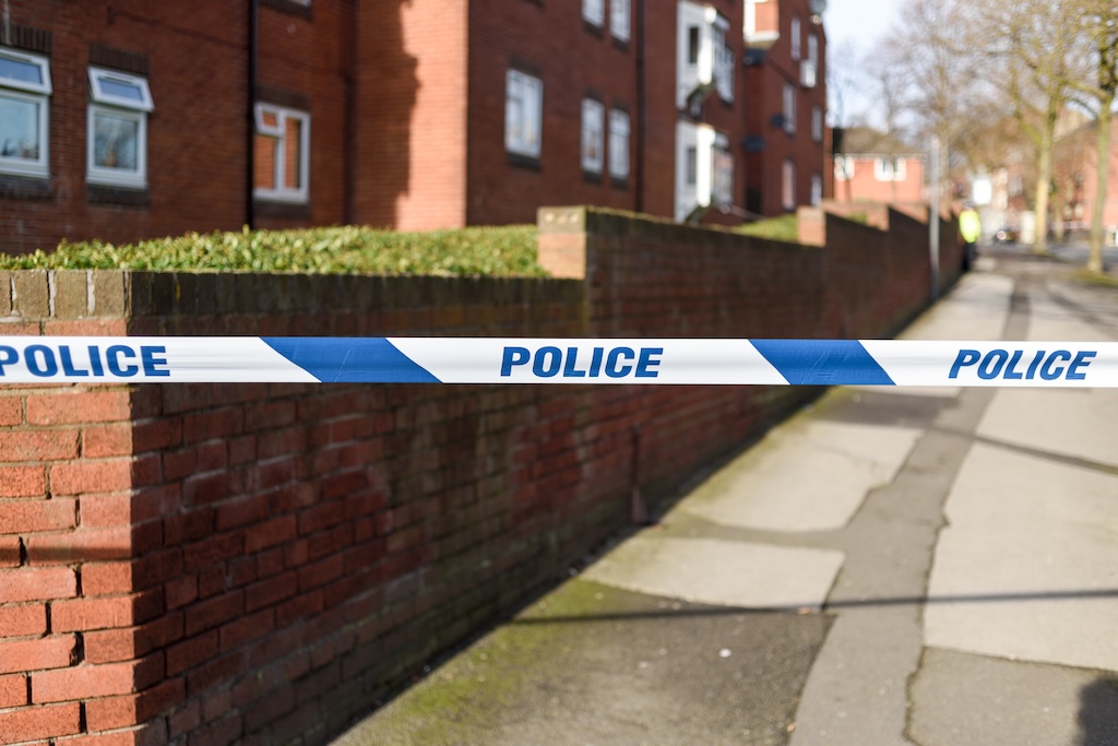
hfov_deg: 54.4
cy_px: 373
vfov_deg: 37.9
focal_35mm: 35
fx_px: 1087
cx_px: 559
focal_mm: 35
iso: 200
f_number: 2.8
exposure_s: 1/2500
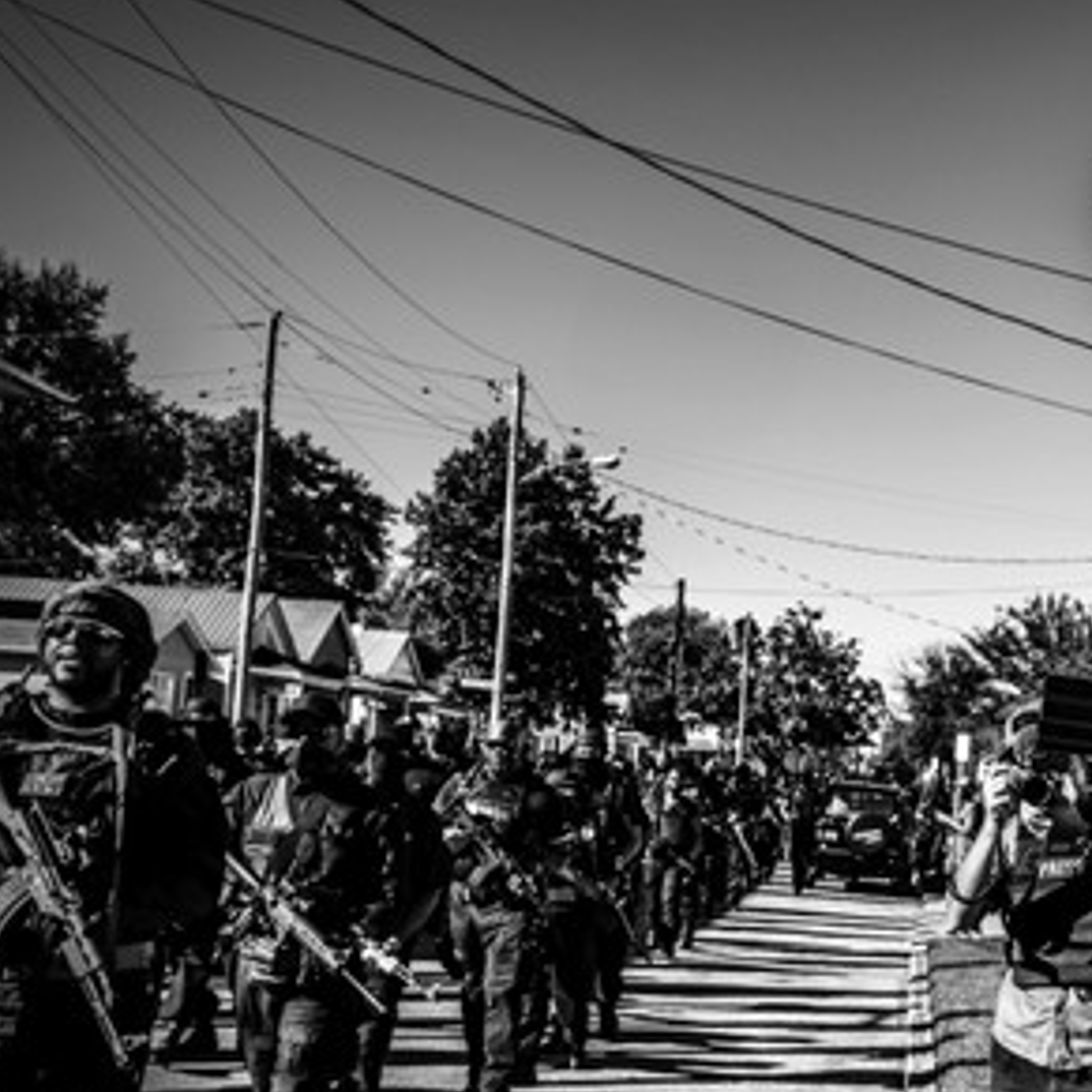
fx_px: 1749
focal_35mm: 49
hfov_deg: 33.0
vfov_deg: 34.5
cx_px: 968
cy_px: 694
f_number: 8
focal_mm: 25
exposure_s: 1/250
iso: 100
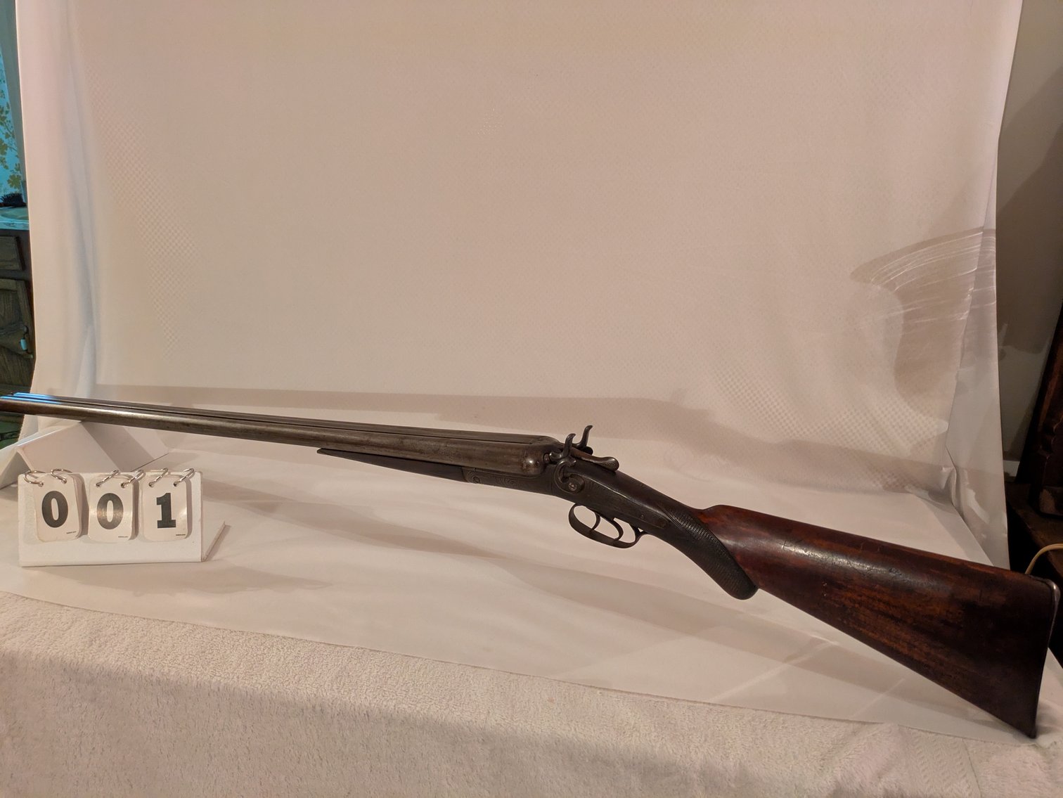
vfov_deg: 54.9
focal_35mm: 25
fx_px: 768
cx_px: 532
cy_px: 399
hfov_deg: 69.4
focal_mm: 5.43
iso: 857
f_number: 1.89
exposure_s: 1/24
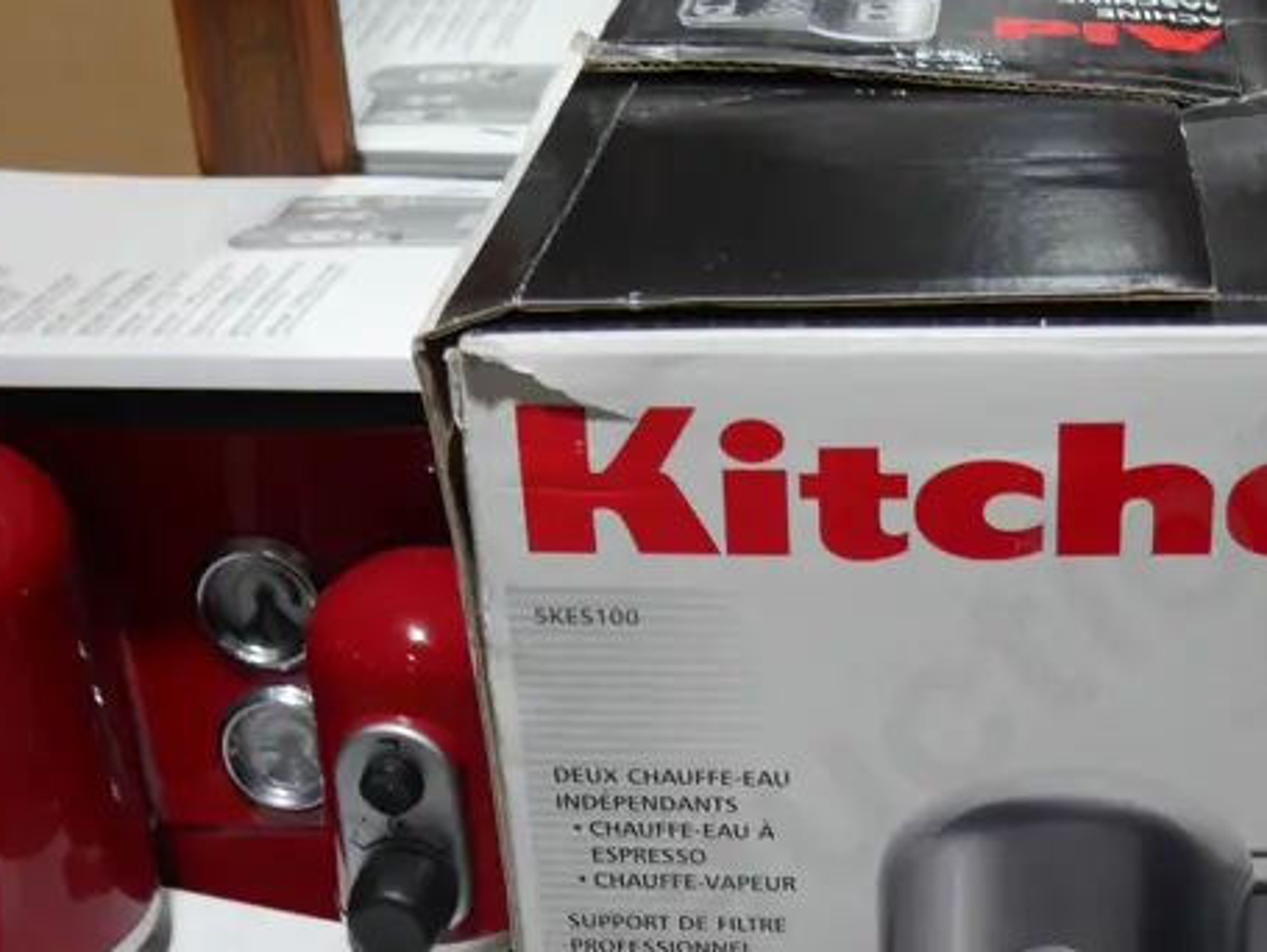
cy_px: 798
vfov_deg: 22.9
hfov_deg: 30.5
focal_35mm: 63
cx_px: 852
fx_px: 2308
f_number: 3.5
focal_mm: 14
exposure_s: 1/100
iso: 200
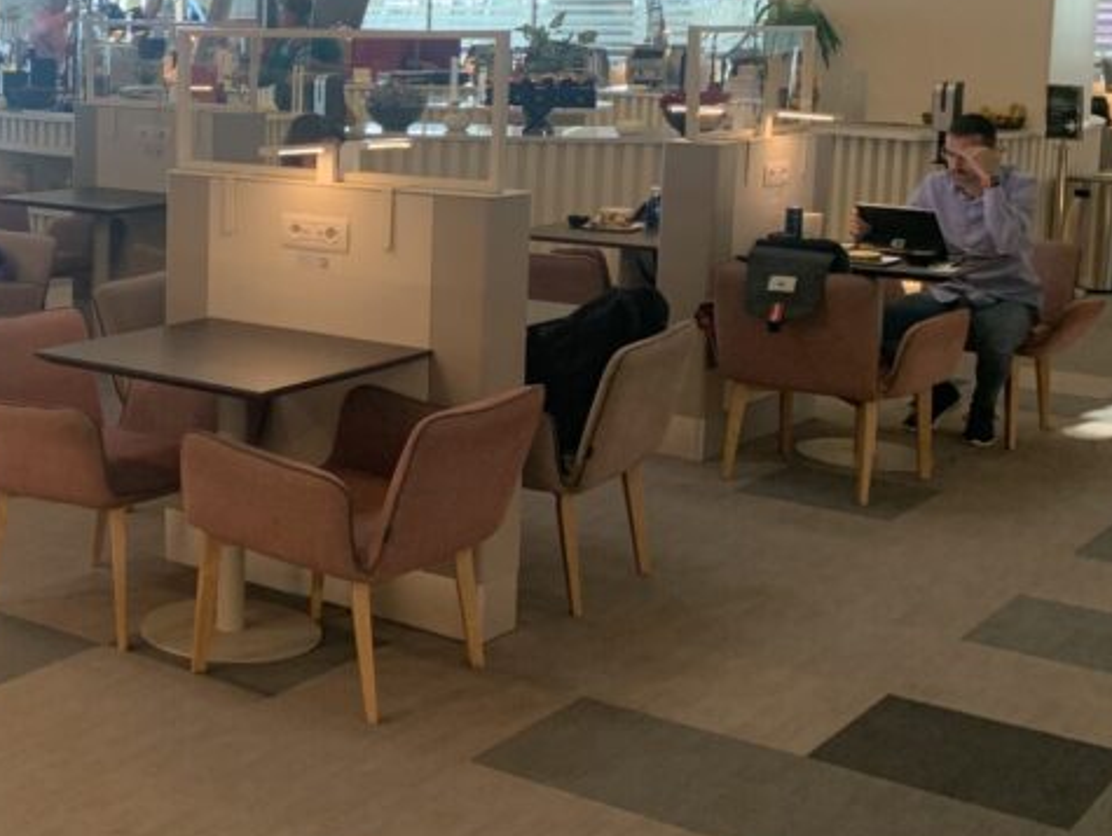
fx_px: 1800
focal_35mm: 56
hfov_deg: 32.4
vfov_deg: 25.9
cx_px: 82
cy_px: 225
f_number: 1.8
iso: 100
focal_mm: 4.25
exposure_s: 1/78
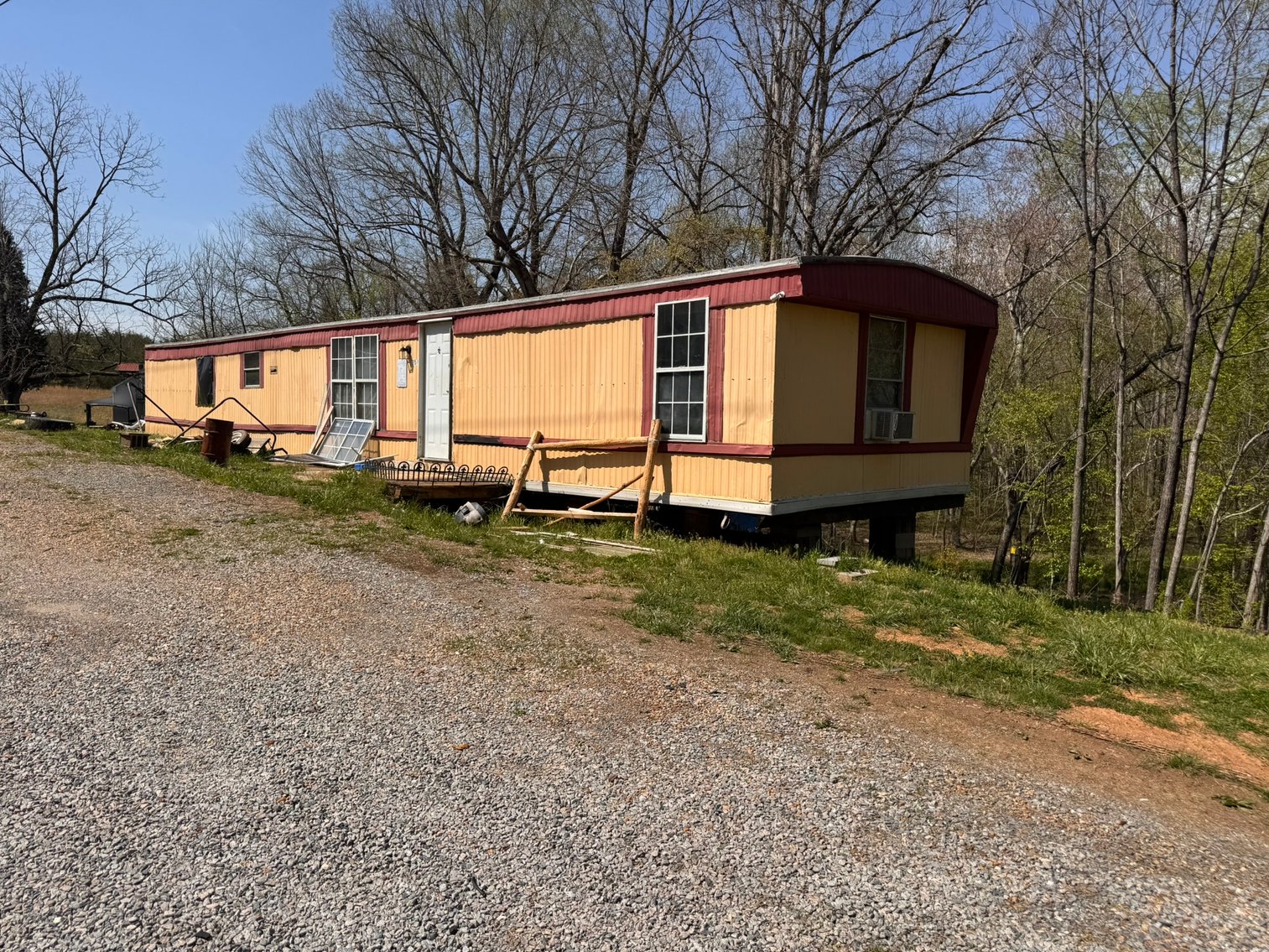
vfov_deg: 56.8
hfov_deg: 71.6
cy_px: 476
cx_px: 634
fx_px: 880
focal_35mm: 24
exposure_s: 1/5348
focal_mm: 6.76
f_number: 1.78
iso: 80
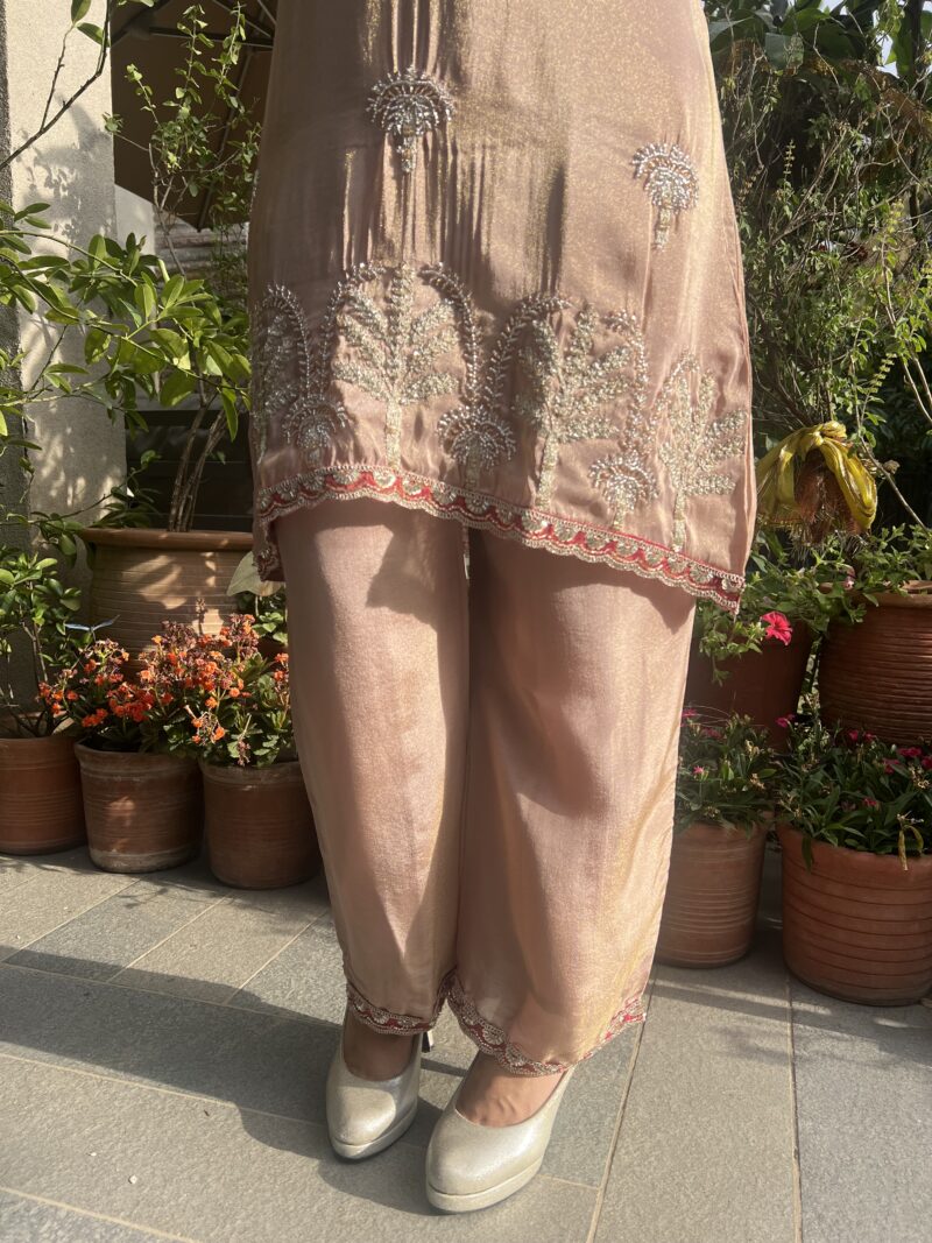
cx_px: 466
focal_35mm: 26
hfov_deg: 53.1
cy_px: 622
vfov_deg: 67.3
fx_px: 934
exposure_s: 1/1597
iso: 50
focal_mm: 5.7
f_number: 1.5
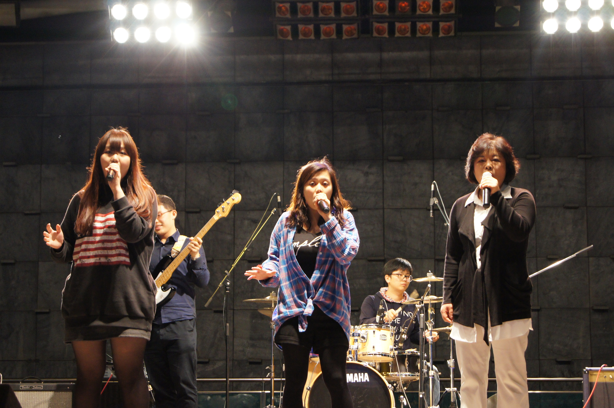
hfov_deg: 24.6
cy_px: 204
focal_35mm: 82
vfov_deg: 16.5
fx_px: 1406
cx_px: 307
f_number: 5.6
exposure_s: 1/80
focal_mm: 55
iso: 1600
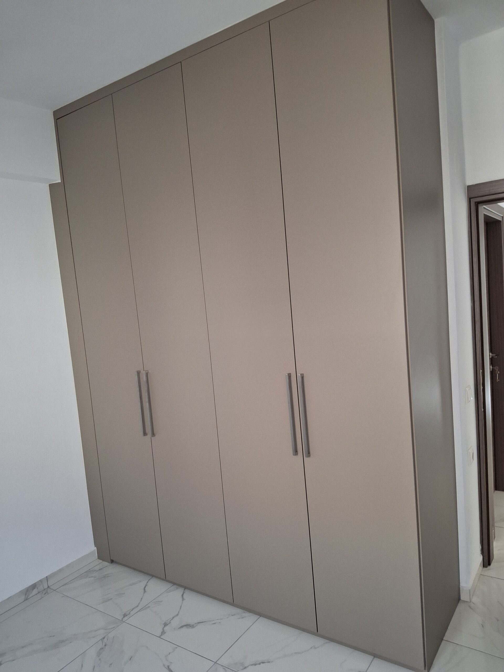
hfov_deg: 54.9
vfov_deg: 69.4
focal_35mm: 25
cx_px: 252
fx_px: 485
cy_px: 336
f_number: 1.8
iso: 125
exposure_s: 1/60
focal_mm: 4.69
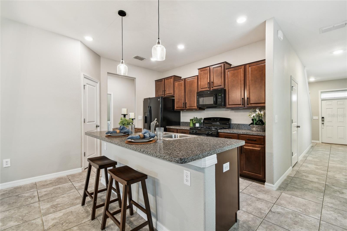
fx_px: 145
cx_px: 174
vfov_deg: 77.3
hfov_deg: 100.4
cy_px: 116
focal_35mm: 15
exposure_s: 1/1.67
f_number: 7.1
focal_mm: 10
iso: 100
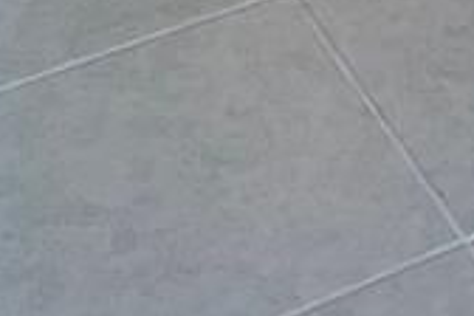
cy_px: -1171
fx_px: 2541
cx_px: 1154
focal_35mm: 193
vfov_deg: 5.6
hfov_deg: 9.4
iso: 40
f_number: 1.5
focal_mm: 5.7
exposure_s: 1/134
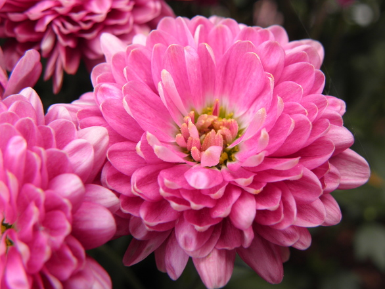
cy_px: 144
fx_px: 567
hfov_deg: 37.5
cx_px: 192
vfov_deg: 28.6
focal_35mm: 51
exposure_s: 1/60
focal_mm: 9.22
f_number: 3.5
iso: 64
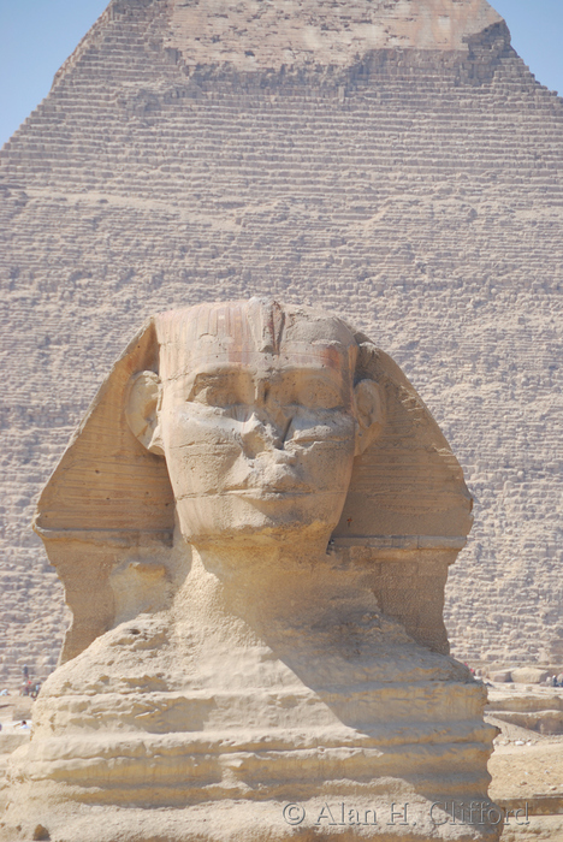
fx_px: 5970
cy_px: 421
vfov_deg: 8.1
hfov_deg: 5.4
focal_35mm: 255
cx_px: 282
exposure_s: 1/320
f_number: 5.6
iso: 100
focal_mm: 170
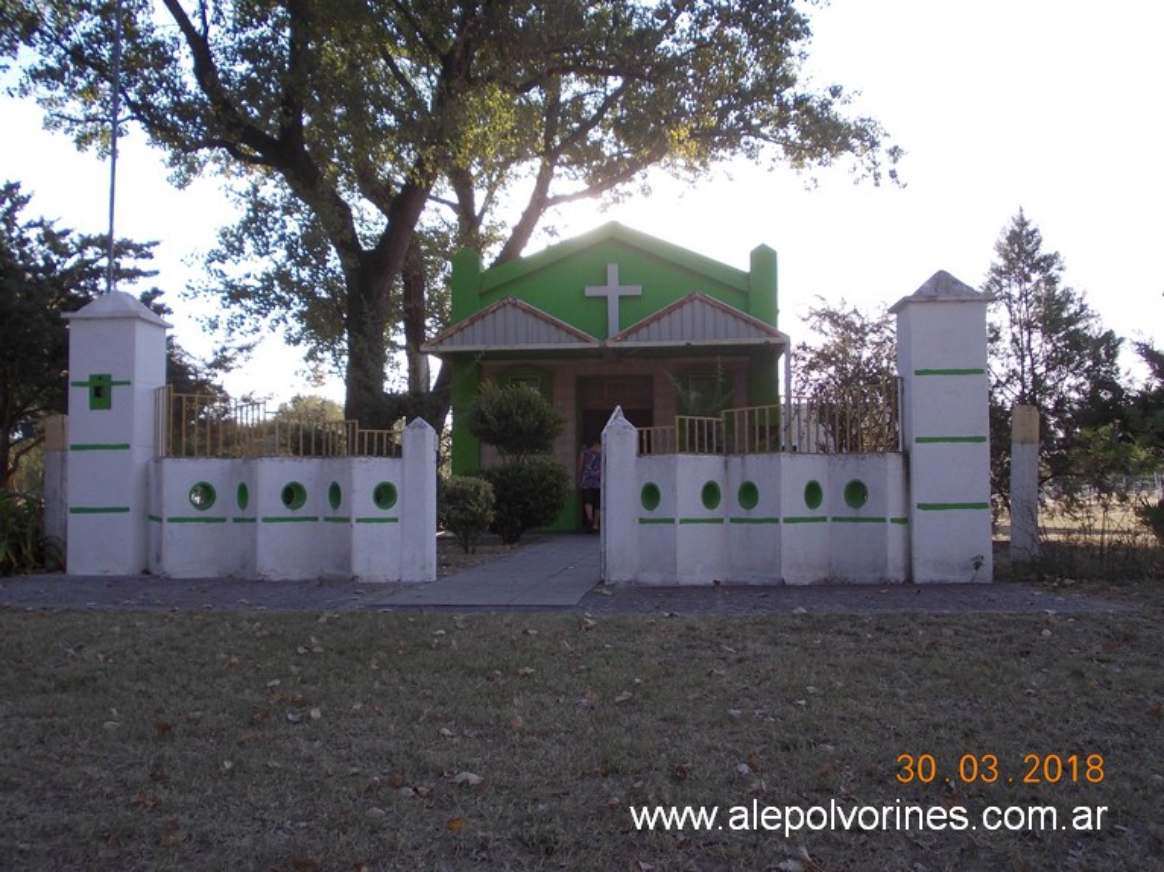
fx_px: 1277
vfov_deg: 37.7
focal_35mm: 38
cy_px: 436
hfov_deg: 49.0
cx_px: 582
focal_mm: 5.3
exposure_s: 1/400
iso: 80
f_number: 3.1
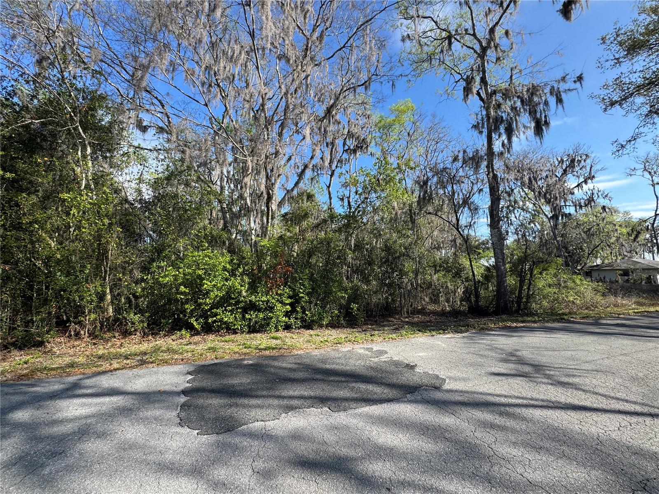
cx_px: 330
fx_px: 267
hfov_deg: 102.1
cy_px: 247
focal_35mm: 14
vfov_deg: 85.7
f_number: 2.2
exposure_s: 1/675
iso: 40
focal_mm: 2.22
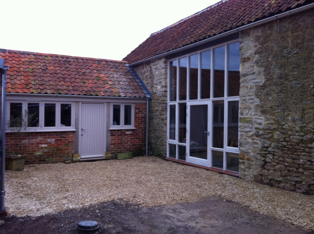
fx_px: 317
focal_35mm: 35
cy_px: 117
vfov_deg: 40.6
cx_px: 157
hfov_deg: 52.7
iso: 125
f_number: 2.8
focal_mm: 3.85
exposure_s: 1/120
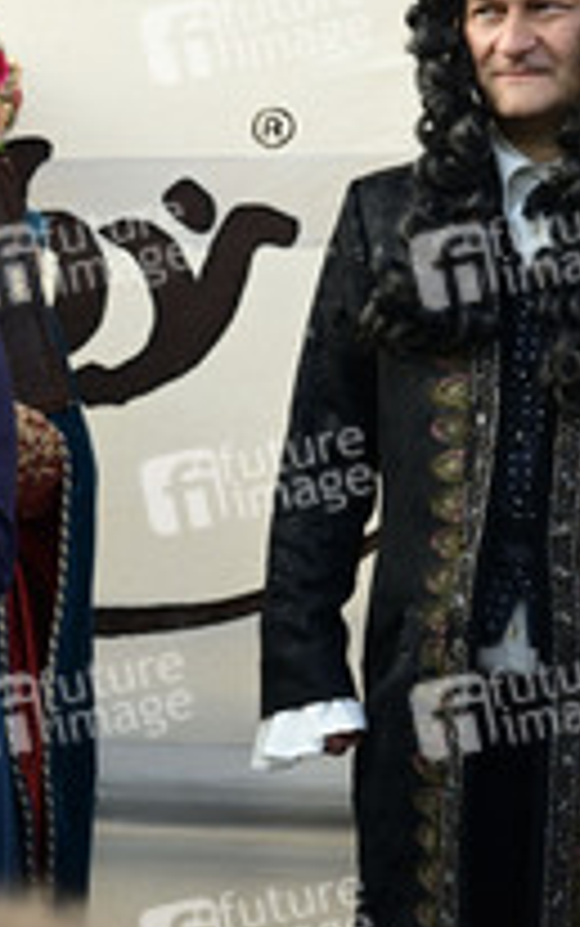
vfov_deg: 19.8
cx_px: -312
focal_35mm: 105
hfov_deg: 11.9
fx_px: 2652
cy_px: 369
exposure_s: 1/320
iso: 400
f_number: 4.5
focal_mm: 47
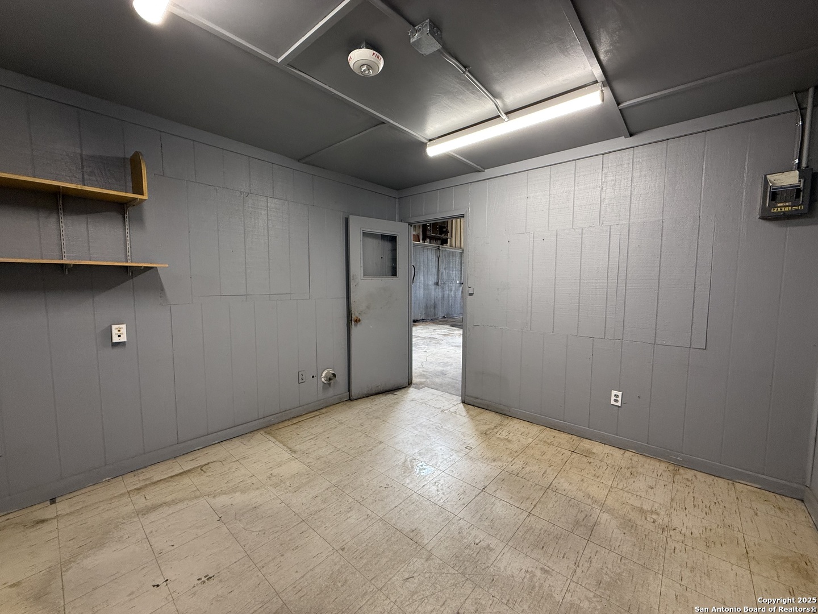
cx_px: 409
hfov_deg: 102.1
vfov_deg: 85.7
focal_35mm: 14
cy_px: 307
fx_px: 331
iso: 250
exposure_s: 1/120
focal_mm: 2.22
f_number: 2.2
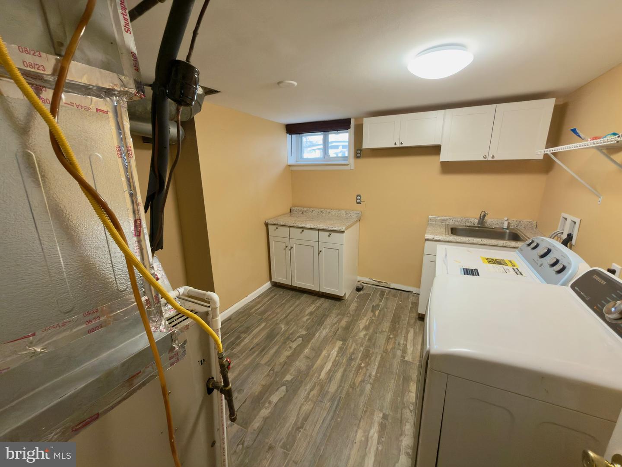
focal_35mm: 14
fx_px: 252
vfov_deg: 85.7
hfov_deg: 102.1
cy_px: 234
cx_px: 311
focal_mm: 2.22
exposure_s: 1/30
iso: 160
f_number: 2.2
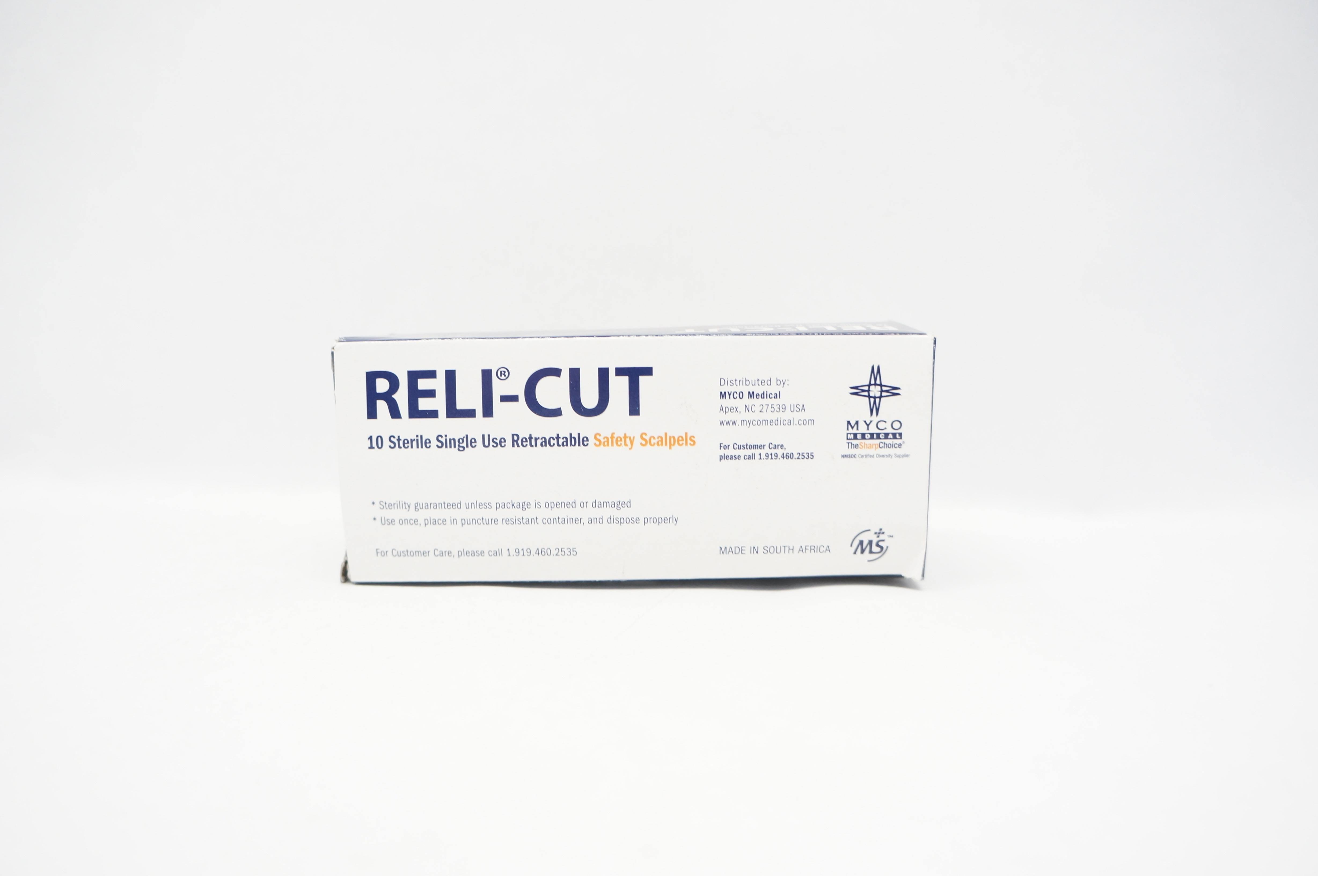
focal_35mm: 27
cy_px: 438
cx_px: 659
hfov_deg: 67.4
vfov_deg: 47.8
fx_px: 987
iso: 400
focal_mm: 18
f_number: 4
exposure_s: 1/60
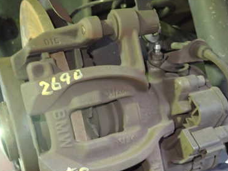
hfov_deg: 38.5
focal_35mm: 49
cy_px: 110
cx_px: 149
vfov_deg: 29.6
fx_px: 323
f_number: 2.3
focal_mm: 5.4
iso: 800
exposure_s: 1/30
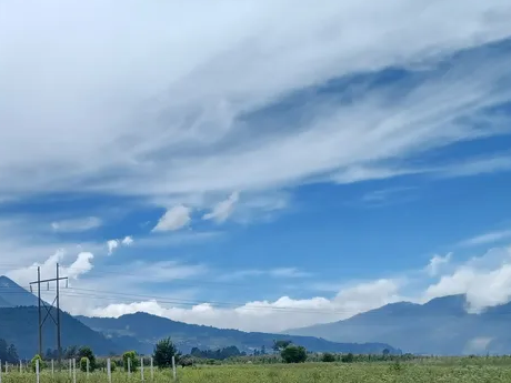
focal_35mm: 58
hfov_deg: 31.0
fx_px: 856
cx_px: 12
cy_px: 359
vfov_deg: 24.4
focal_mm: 4.6
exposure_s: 1/973
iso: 32
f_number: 1.8
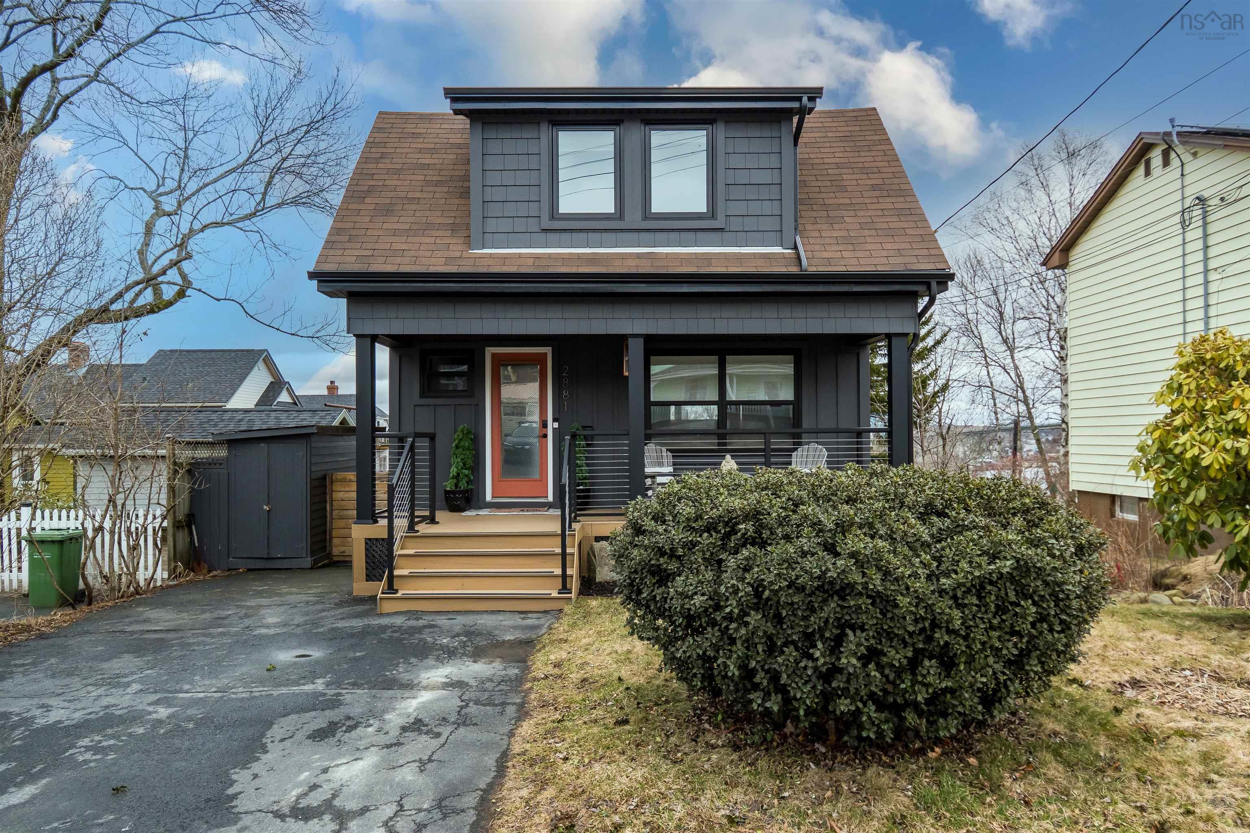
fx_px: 1250
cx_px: 625
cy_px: 416
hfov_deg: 53.1
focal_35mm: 36
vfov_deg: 36.9
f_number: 6.3
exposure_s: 1/320
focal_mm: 24
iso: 400
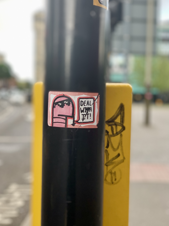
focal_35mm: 59
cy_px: 111
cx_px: 83
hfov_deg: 24.8
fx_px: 384
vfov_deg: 32.7
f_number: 2.4
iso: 80
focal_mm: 6
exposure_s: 1/122
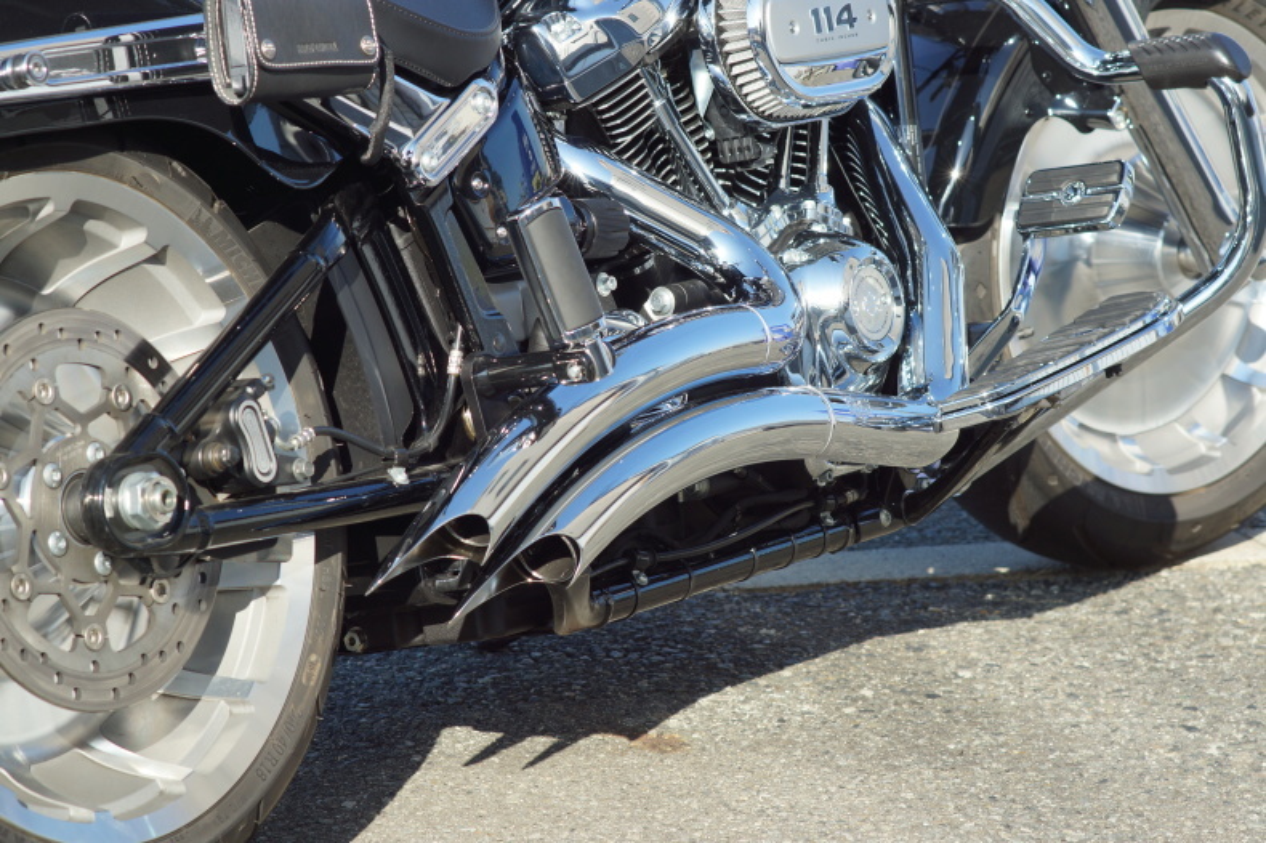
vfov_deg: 10.7
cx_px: 633
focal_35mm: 128
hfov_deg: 16.1
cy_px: 422
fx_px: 4482
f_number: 6.3
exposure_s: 1/250
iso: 100
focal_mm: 85
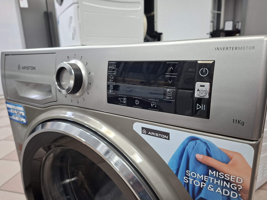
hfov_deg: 73.9
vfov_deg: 58.9
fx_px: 177
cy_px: 100
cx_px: 134
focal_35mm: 23
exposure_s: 1/50
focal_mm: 5.54
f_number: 1.8
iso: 250
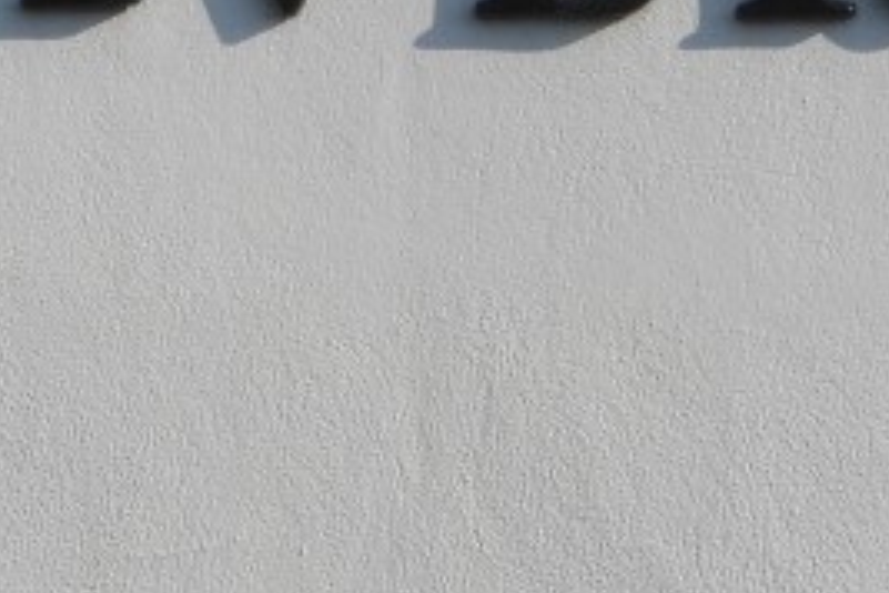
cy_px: 593
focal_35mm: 533
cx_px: -30
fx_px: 13161
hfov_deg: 3.9
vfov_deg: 2.6
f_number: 4.8
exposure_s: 1/1000
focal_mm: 17
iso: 100
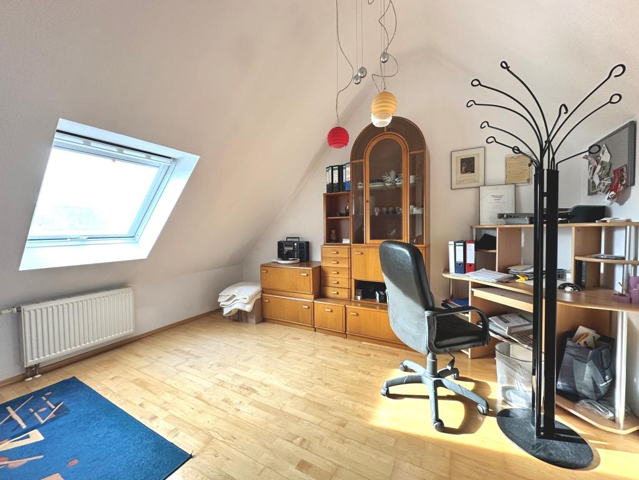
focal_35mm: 14
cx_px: 320
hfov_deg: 102.1
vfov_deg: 85.7
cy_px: 240
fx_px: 258
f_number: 2.2
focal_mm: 2.22
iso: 160
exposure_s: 1/99
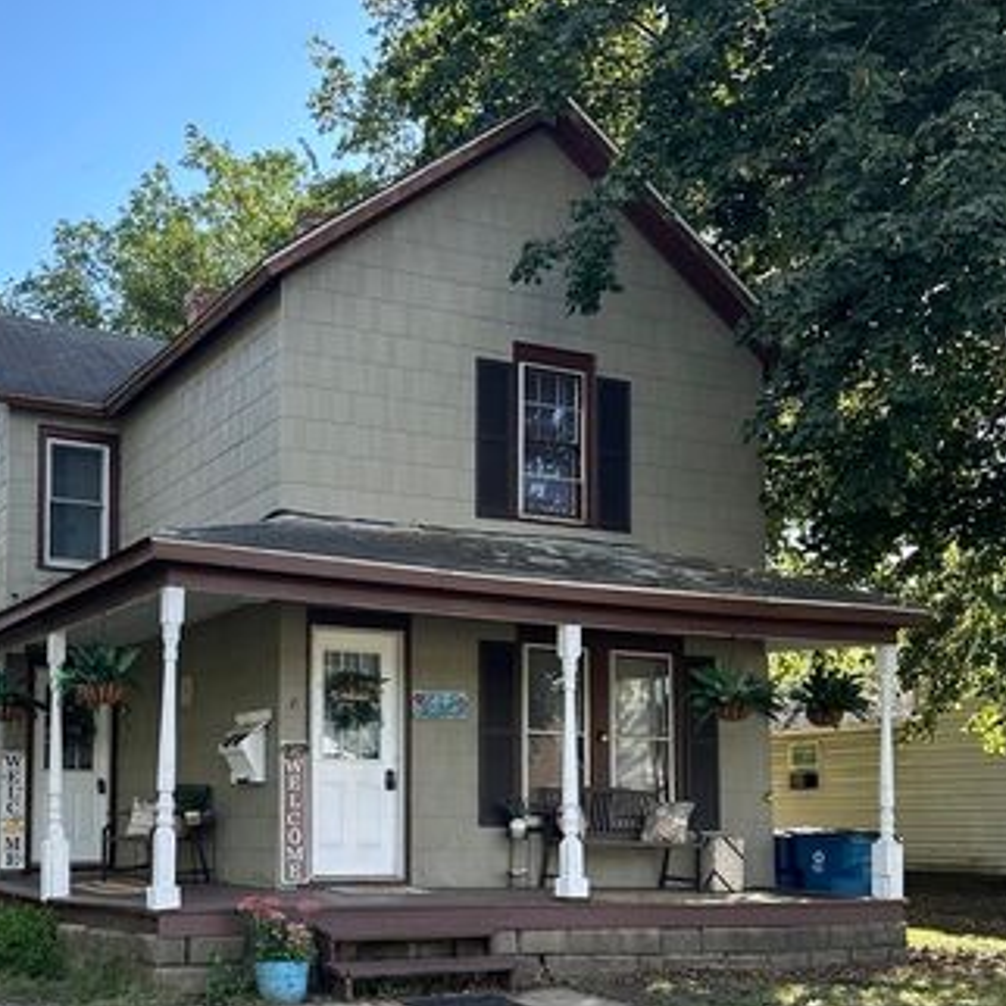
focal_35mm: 44
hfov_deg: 37.7
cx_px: 287
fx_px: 1447
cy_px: 711
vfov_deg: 37.7
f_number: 1.78
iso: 80
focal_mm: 6.86
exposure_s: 1/943
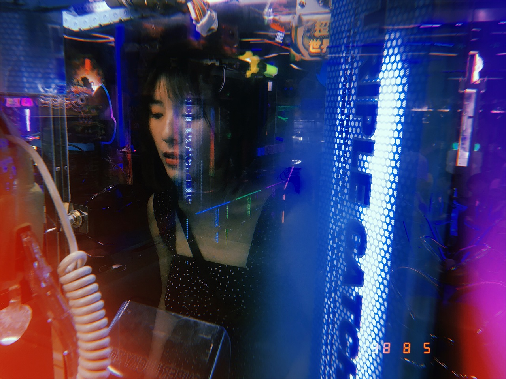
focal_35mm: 29
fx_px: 424
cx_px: 253
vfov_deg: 48.2
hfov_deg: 61.7
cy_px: 190
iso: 40
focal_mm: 4.15
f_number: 2.2
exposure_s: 1/33
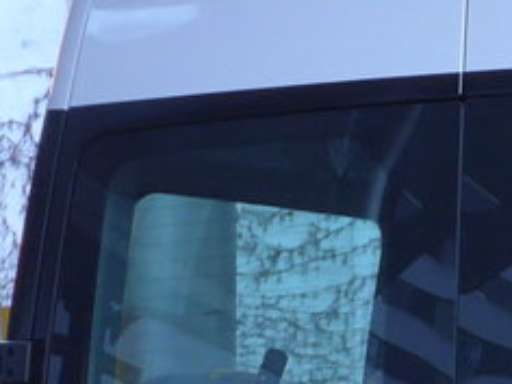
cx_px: 766
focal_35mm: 300
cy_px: 594
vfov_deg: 4.9
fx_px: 4437
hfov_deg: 6.5
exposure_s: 1/60
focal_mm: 12
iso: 250
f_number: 3.5
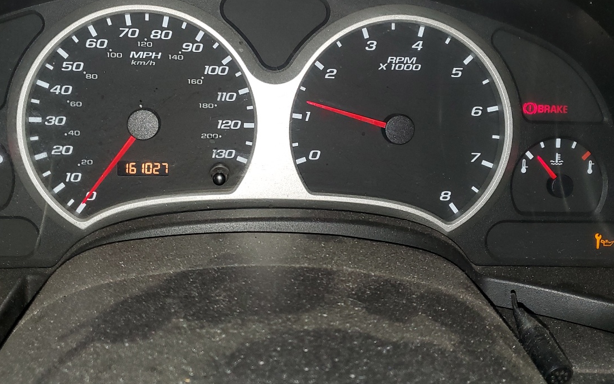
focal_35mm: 40
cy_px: 119
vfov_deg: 31.7
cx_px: 279
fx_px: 669
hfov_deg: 49.2
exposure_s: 1/120
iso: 68
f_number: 1.5
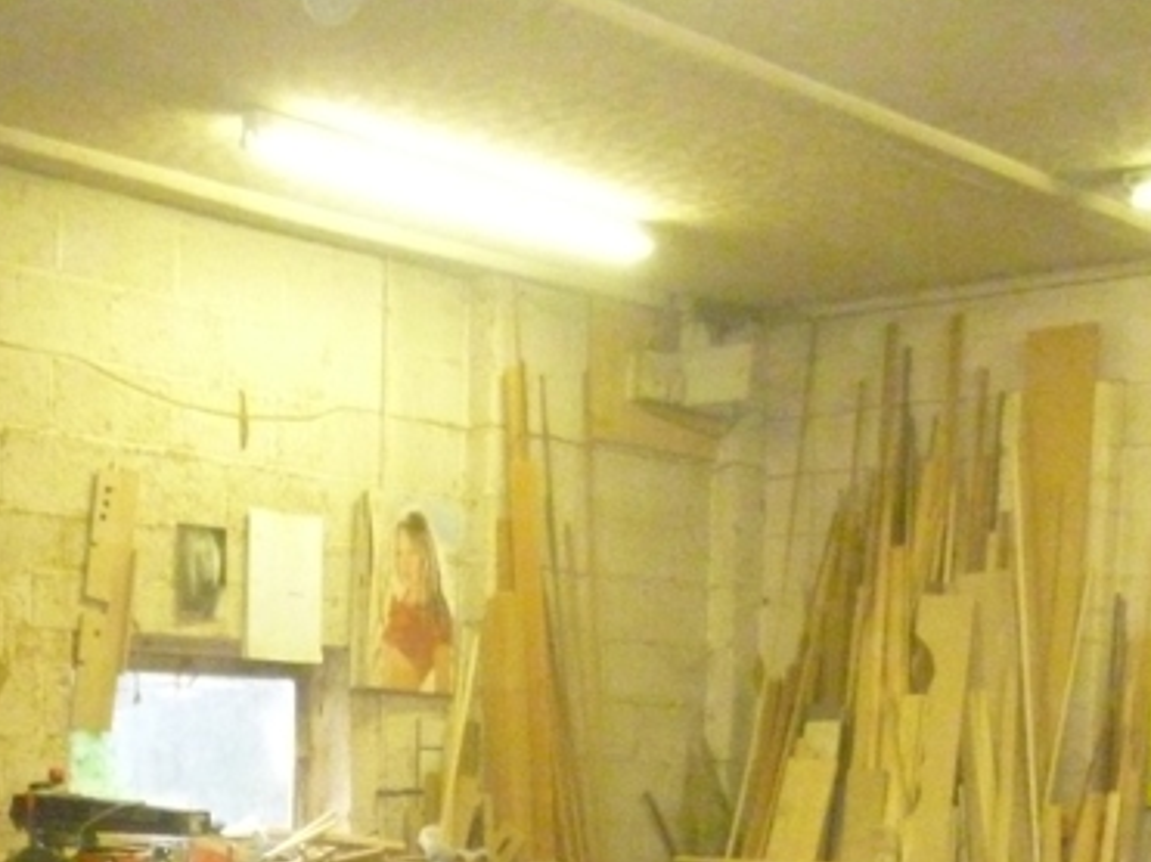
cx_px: 447
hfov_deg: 28.1
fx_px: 2294
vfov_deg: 19.5
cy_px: 1144
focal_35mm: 69
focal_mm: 4.5
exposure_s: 1/60
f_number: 3.1
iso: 1000
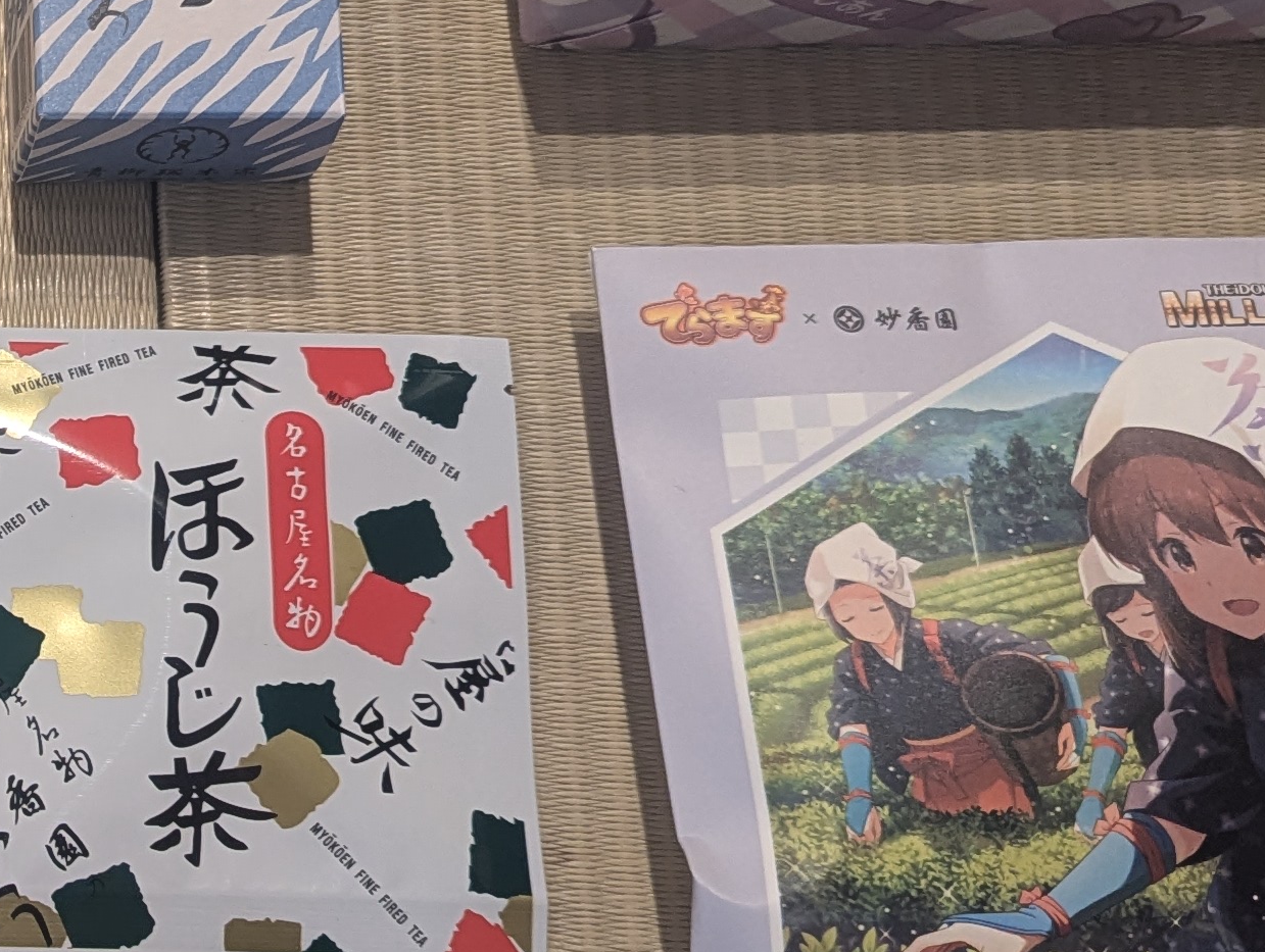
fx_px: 2891
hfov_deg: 21.8
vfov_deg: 18.7
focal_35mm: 79
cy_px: 384
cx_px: -465
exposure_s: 1/24
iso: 163
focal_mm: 6.81
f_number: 1.85
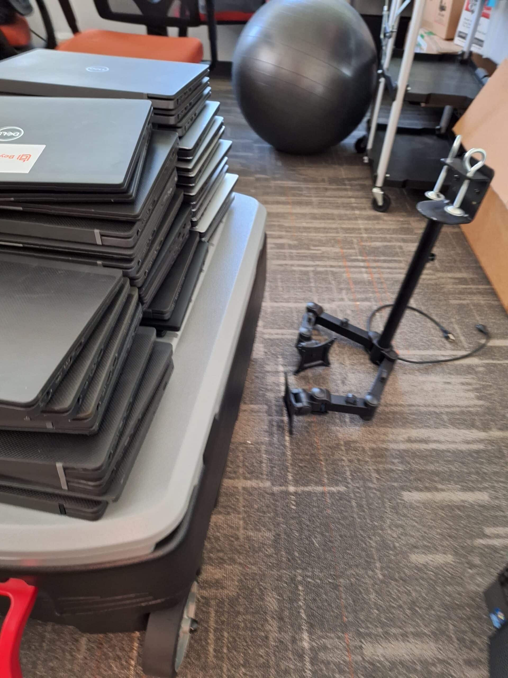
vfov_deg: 73.9
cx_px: 254
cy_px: 339
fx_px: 450
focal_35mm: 23
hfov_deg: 58.9
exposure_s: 1/20
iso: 400
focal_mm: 5.54
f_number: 1.8
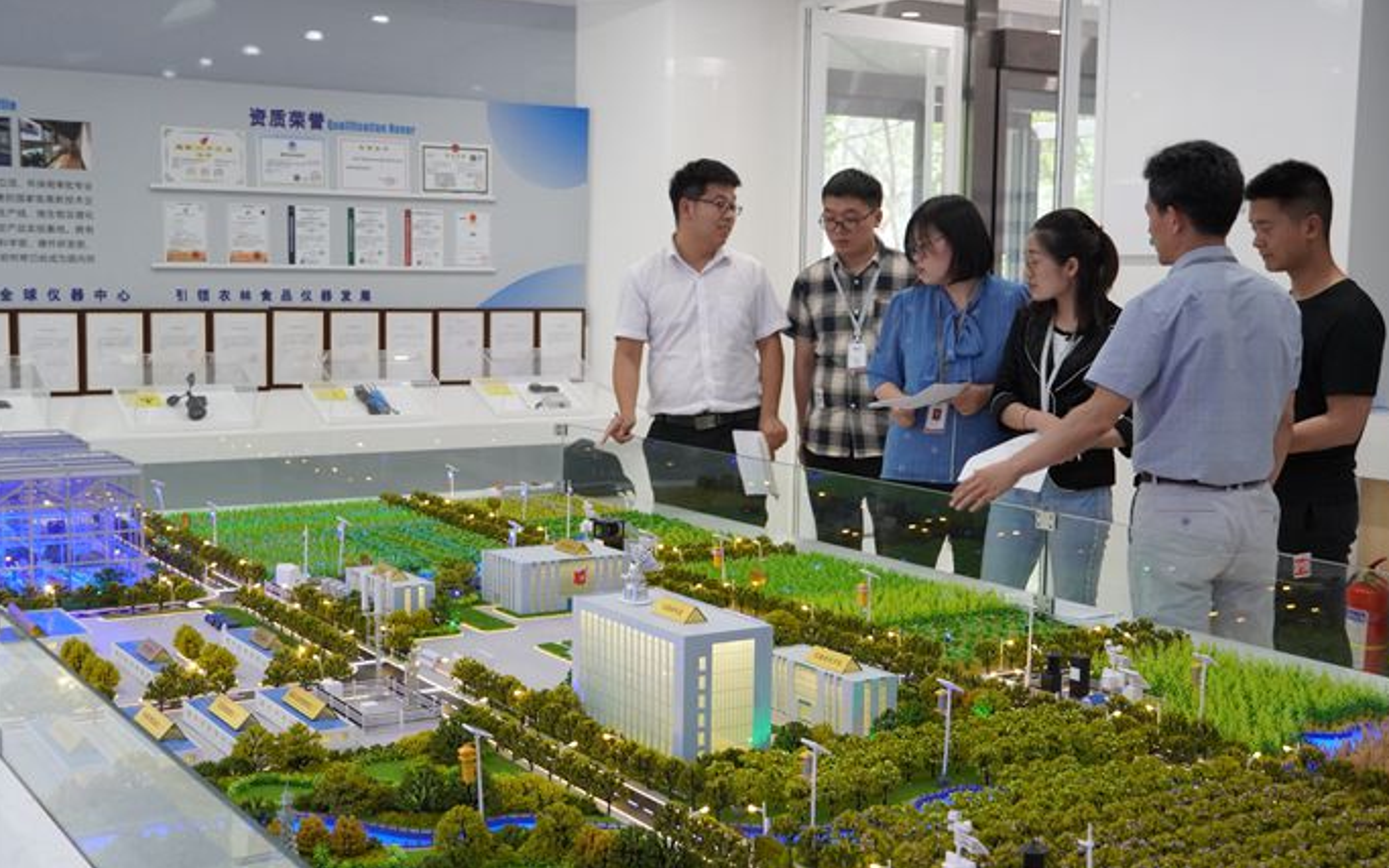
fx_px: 1779
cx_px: 700
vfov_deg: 27.4
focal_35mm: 47
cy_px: 434
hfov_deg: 42.6
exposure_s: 1/160
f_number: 4.5
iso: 2000
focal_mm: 30
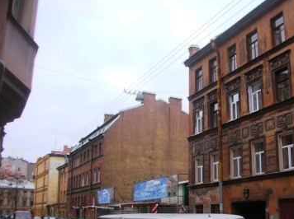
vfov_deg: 32.7
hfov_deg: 42.7
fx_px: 373
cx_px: 183
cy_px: 135
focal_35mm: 44
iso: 50
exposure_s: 1/65.1
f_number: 2.8
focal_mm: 5.8
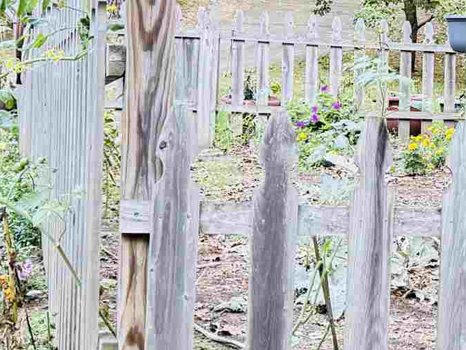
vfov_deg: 13.4
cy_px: 89
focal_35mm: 110
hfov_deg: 15.4
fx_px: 1481
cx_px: 844
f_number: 1.78
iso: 200
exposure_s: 1/89
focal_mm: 6.76
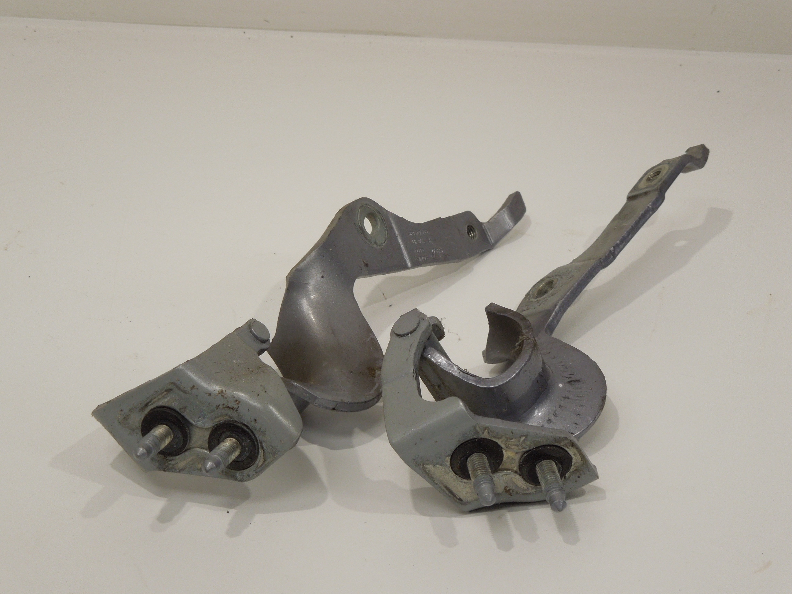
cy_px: 297
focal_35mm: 89
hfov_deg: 22.0
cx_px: 396
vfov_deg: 16.6
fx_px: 2036
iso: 320
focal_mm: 16
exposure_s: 1/60
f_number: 4.6
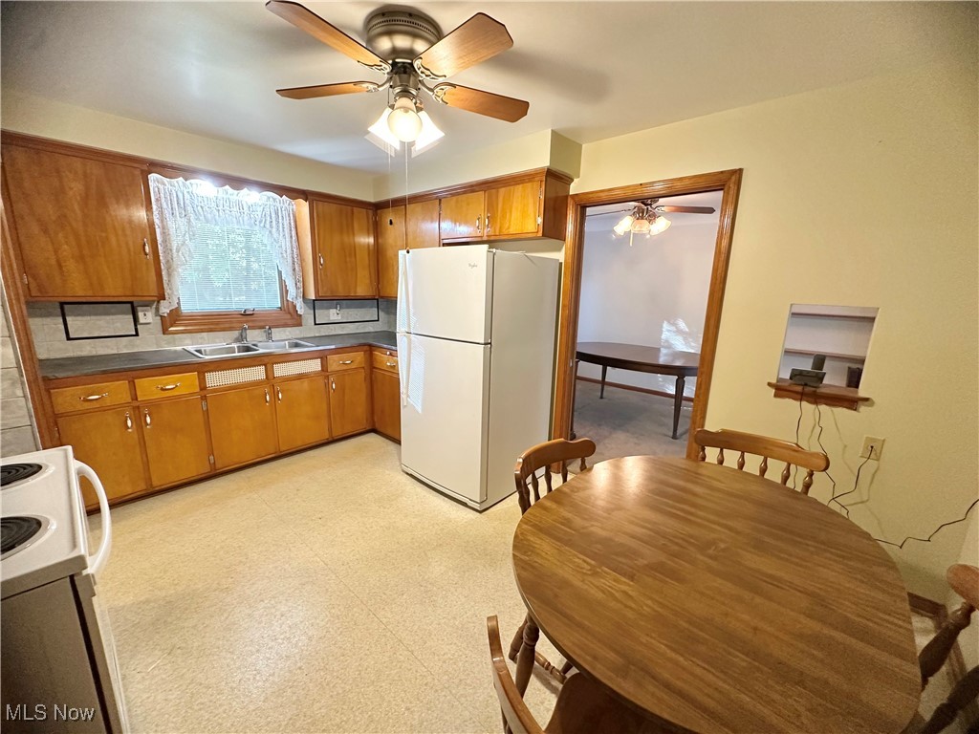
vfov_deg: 85.7
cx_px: 490
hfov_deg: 102.1
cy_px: 367
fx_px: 396
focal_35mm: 14
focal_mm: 2.22
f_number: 2.2
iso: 320
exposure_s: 1/60
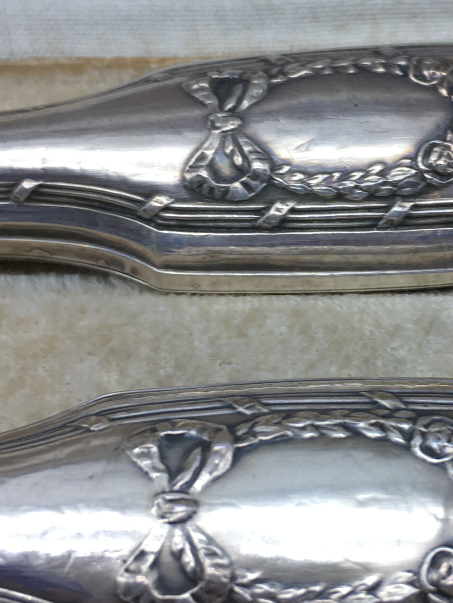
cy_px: 268
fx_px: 1099
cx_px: 393
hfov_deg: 22.8
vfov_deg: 30.7
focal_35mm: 63
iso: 25
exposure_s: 1/133
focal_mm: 4.15
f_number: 2.2
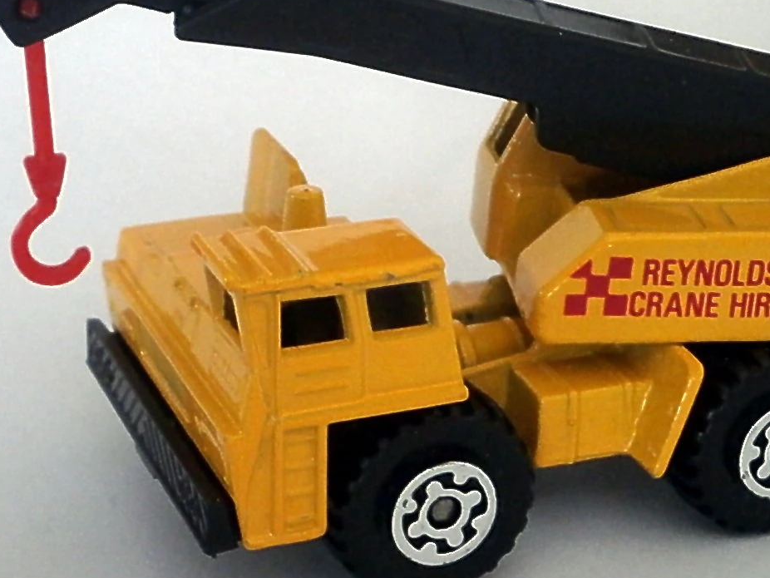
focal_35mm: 69
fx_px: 1535
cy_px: 243
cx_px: 437
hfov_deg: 28.1
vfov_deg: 21.3
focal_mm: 8.3
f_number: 3.4
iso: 400
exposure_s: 1/30
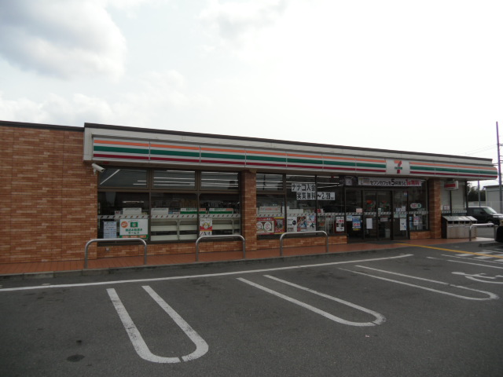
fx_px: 392
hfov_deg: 65.3
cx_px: 252
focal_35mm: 27
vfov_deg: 51.4
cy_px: 188
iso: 64
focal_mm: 4.9
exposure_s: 1/800
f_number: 3.2
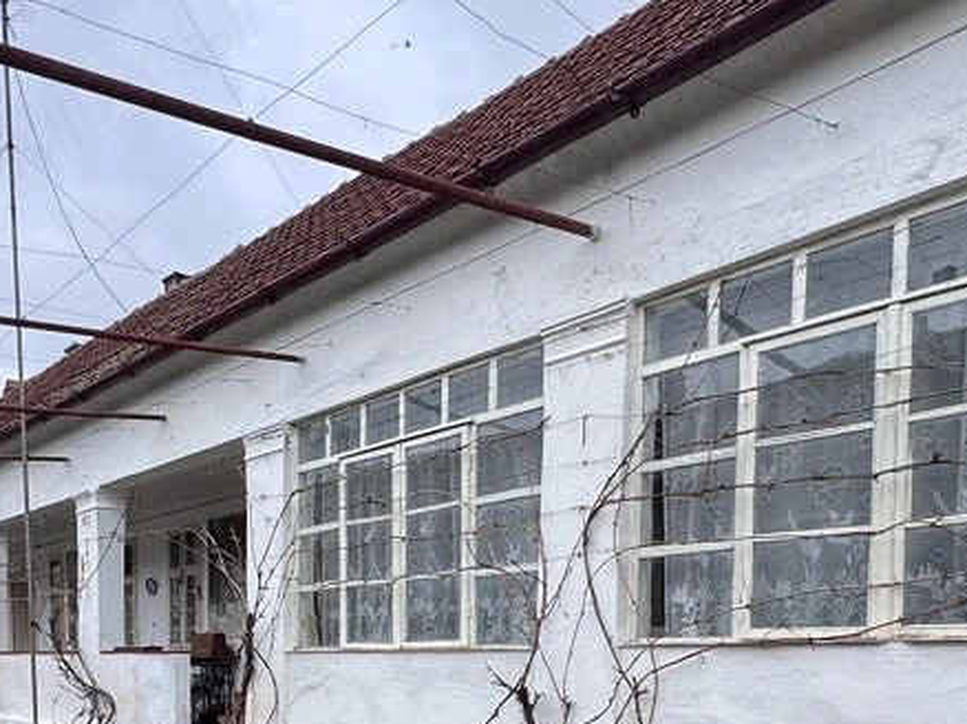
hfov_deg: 54.0
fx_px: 893
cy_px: 702
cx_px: 232
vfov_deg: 39.6
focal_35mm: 32
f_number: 2.2
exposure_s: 1/1048
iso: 50
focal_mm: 2.22
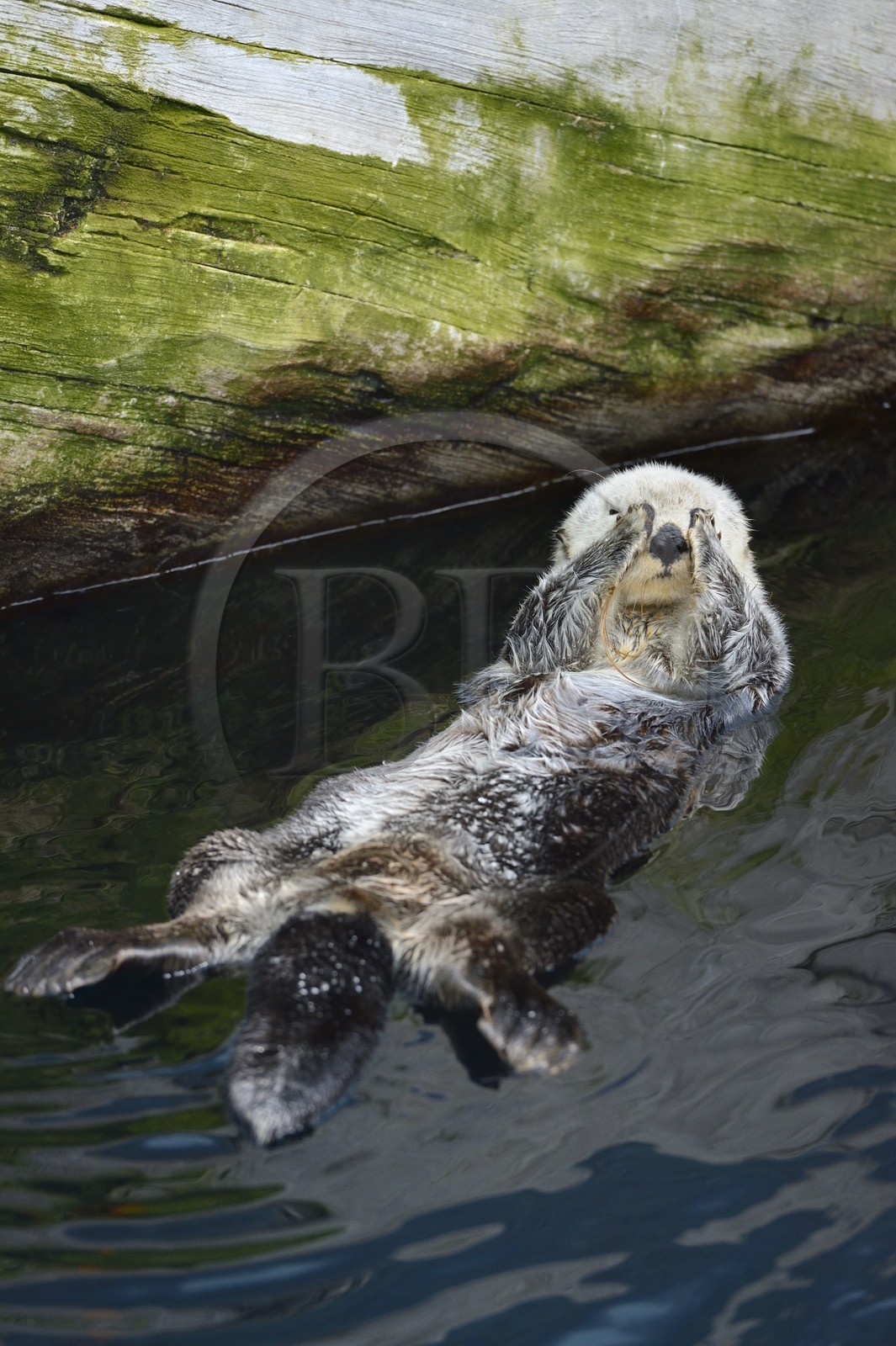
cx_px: 448
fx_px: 7474
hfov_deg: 6.9
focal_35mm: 200
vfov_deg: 10.3
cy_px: 673
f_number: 4
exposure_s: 1/400
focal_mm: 200
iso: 1000
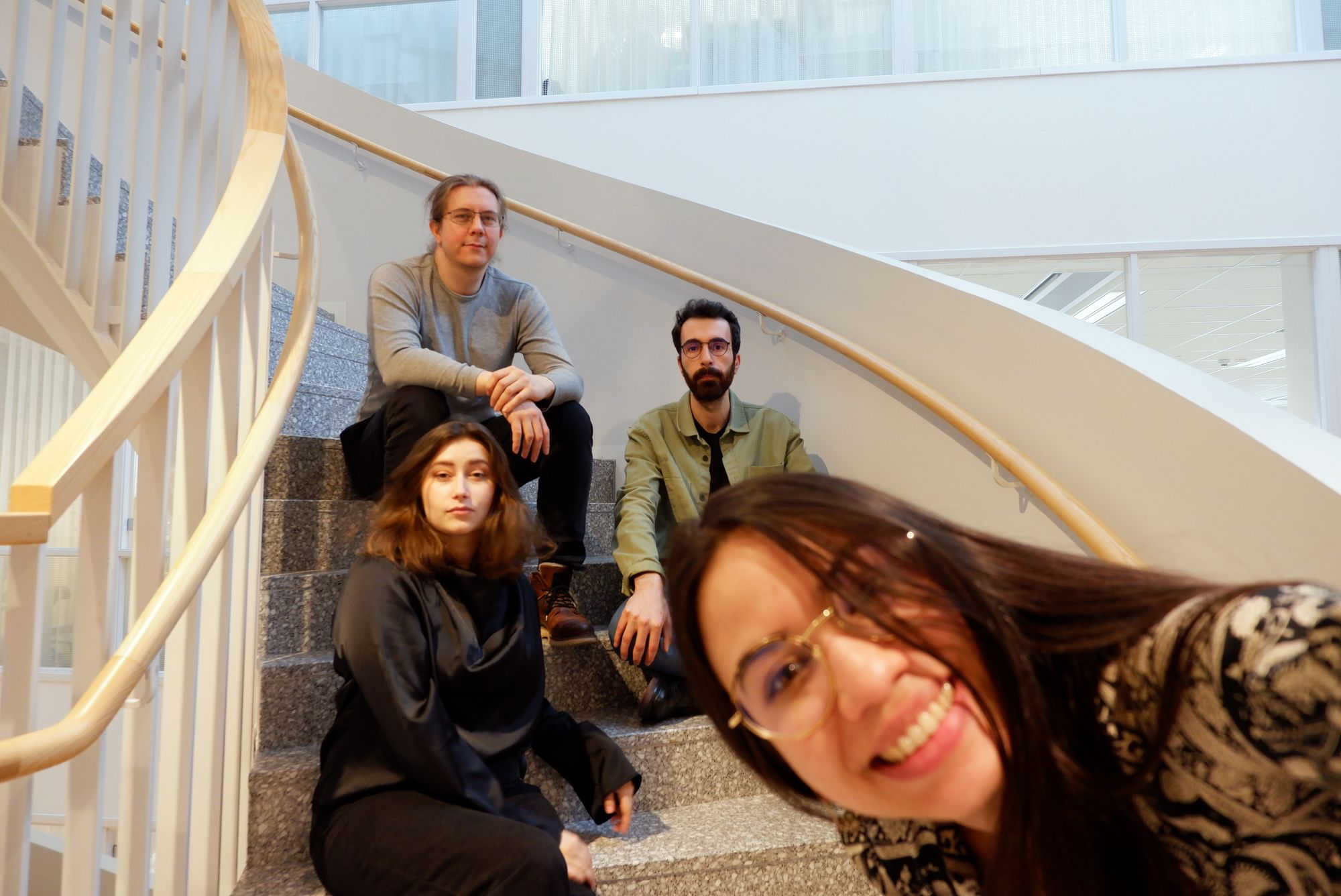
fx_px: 857
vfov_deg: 55.2
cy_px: 448
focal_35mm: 23
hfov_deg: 76.1
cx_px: 670
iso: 1250
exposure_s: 1/34
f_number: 4
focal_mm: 15
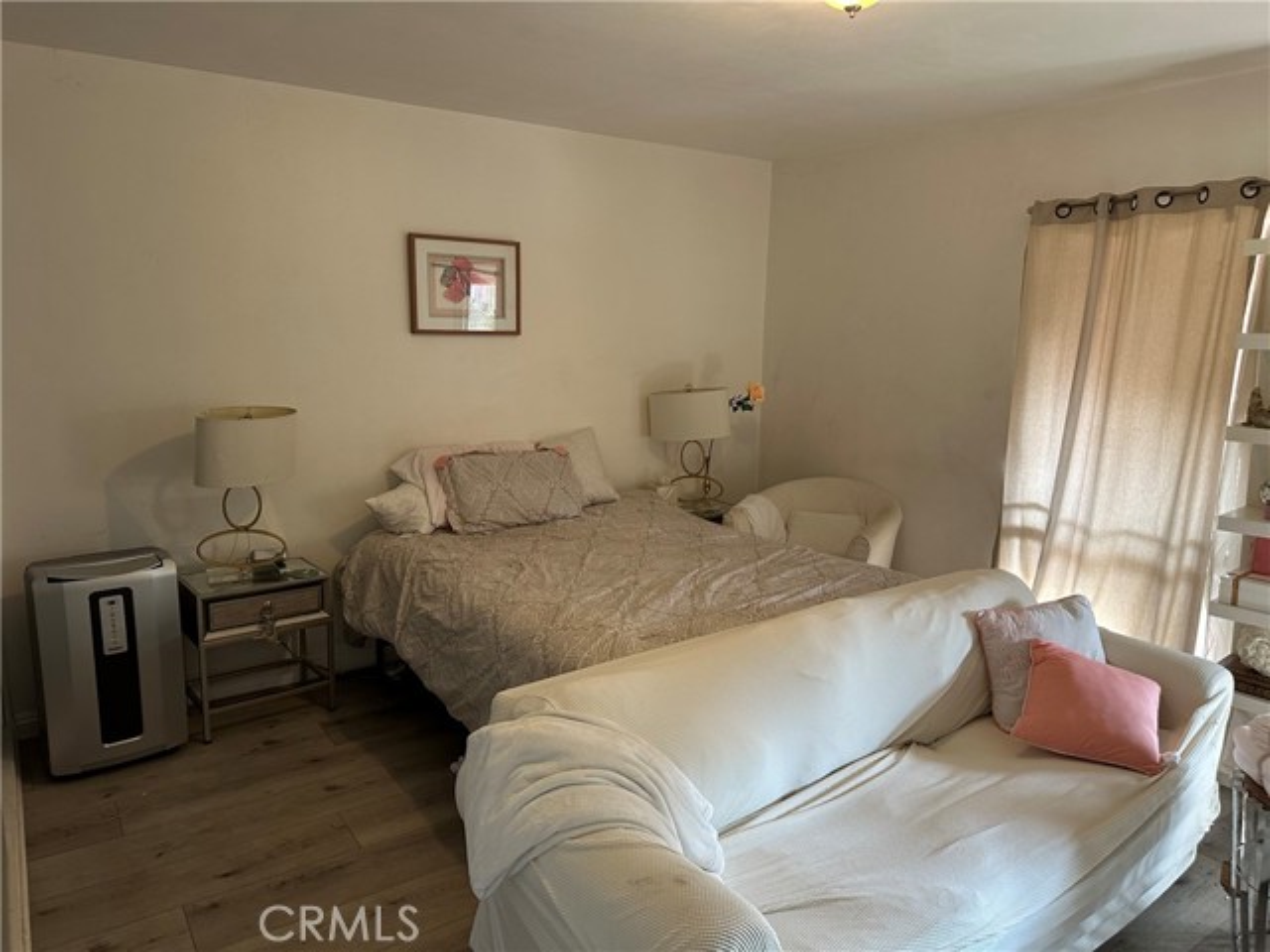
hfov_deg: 71.6
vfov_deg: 56.8
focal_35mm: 24
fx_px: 881
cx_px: 635
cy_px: 476
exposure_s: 1/60
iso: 250
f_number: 1.78
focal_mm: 6.86
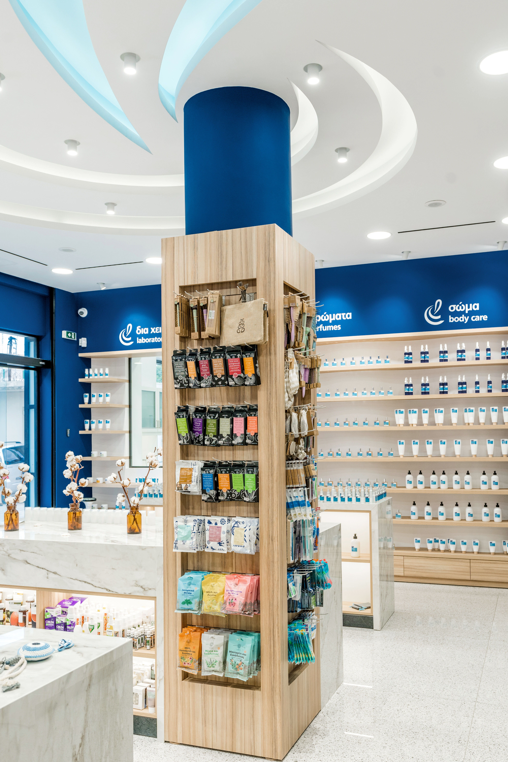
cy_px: 381
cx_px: 254
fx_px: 635
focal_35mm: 30
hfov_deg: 43.6
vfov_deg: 61.9
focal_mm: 30
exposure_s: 1/80
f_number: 5.6
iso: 1000
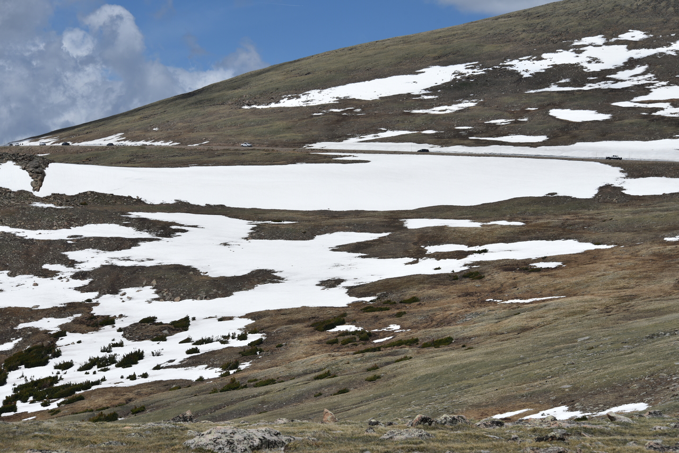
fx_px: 2301
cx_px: 340
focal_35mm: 122
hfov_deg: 16.8
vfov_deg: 11.2
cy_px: 226
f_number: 10
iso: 100
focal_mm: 122
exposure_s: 1/400
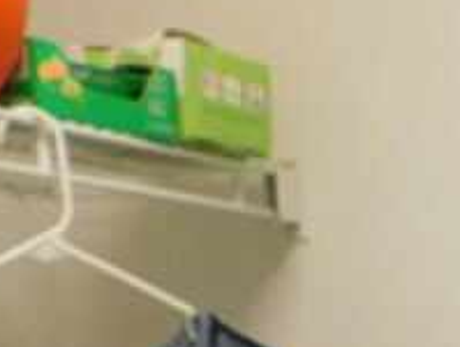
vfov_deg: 8.1
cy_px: 1083
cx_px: 740
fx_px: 2050
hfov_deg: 12.1
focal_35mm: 154
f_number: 3
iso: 125
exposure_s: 1/30
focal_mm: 4.1
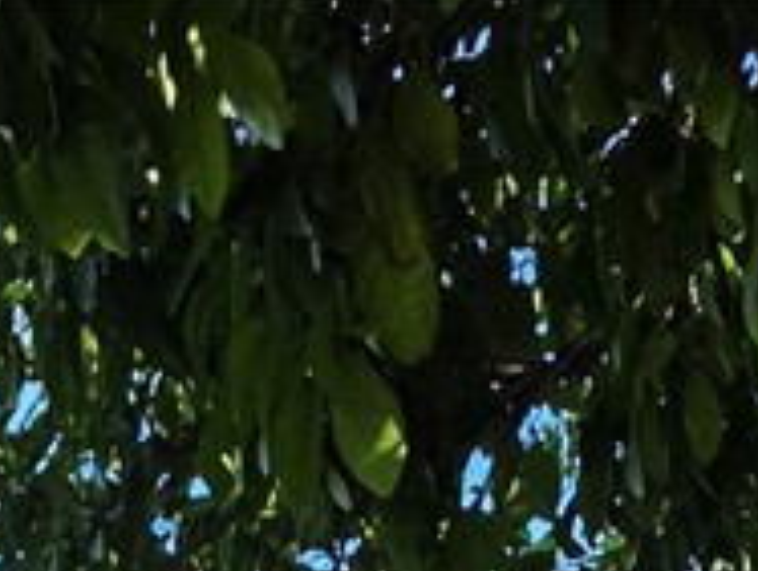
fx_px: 1558
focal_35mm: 71
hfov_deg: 27.0
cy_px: 1543
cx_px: 199
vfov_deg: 12.8
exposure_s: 1/496
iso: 40
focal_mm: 2.2
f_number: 1.9
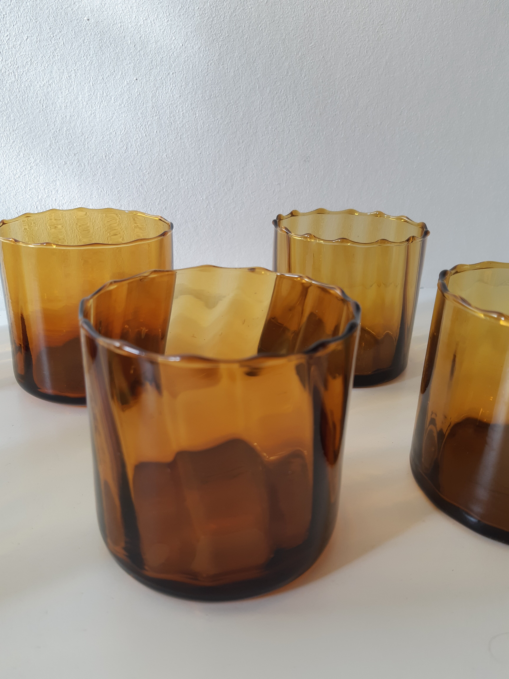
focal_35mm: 26
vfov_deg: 67.3
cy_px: 340
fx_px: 510
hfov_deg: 53.1
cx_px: 254
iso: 50
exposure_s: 1/50
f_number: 1.7
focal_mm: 3.93
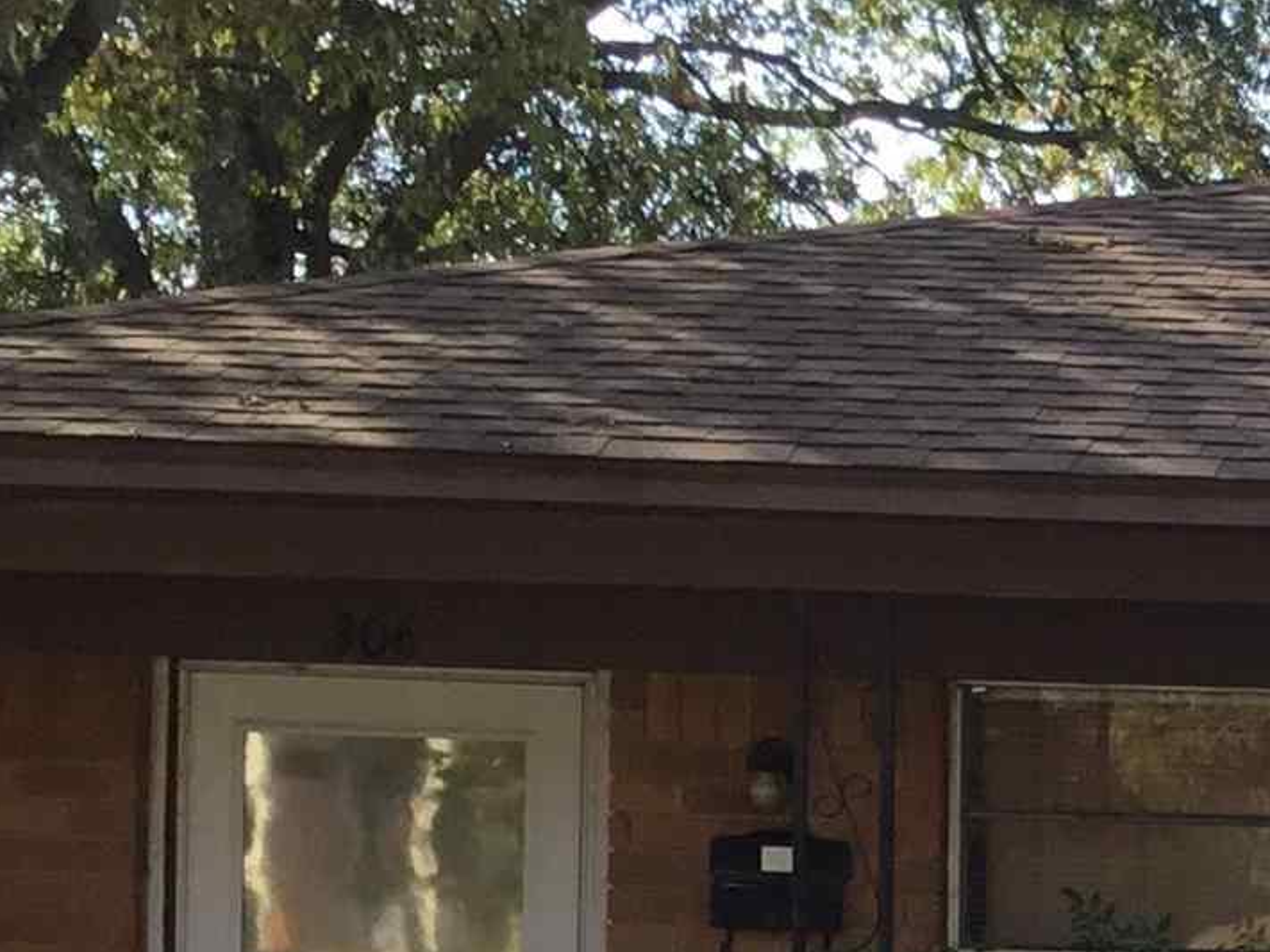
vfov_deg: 10.9
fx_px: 4915
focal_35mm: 134
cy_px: 1170
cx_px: 2043
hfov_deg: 13.6
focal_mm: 3.3
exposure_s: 1/319
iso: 25
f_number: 2.4
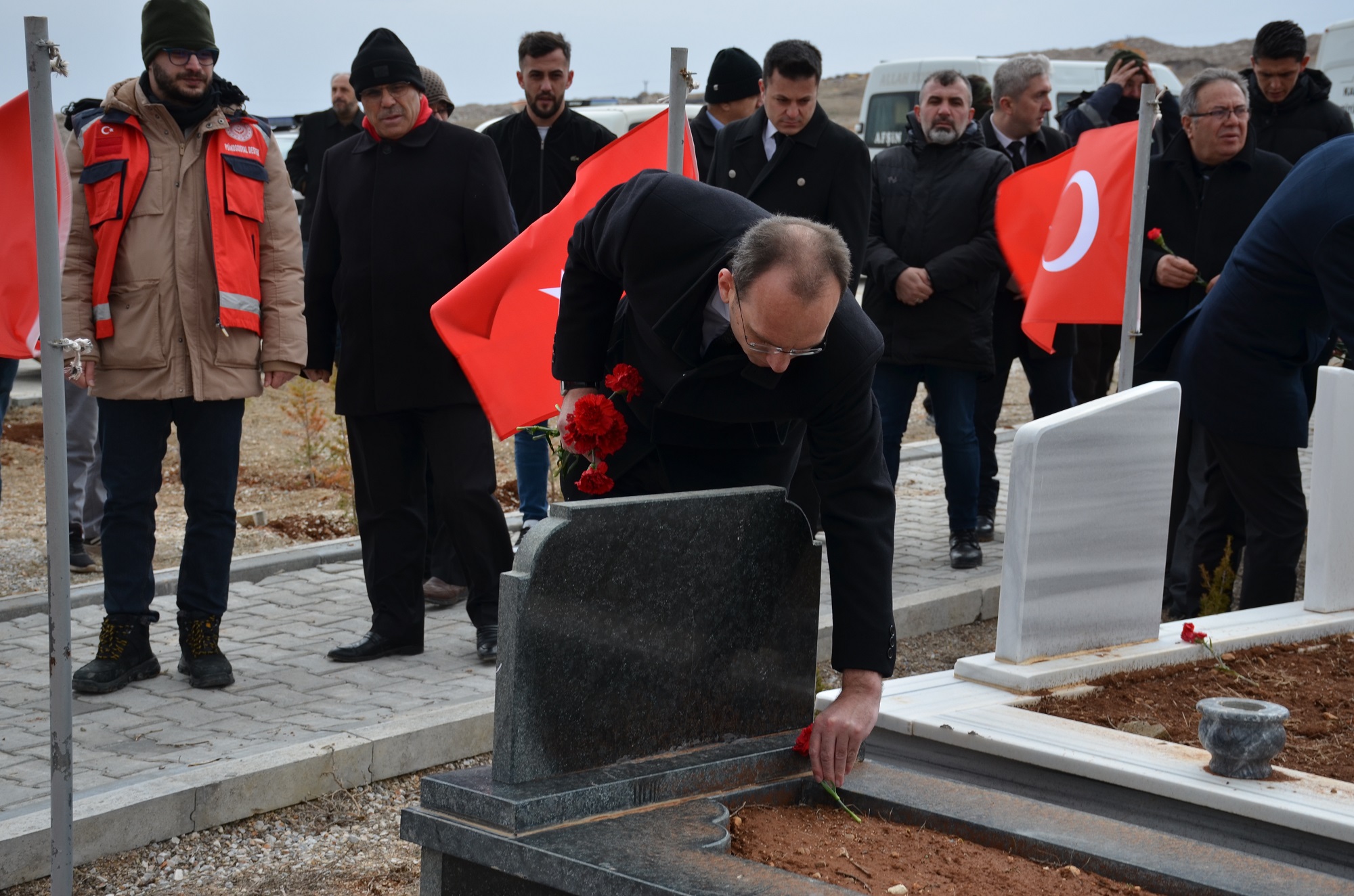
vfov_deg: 21.5
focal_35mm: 63
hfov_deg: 32.0
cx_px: 677
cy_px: 448
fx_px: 2364
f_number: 6.3
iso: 200
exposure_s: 1/160
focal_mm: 42
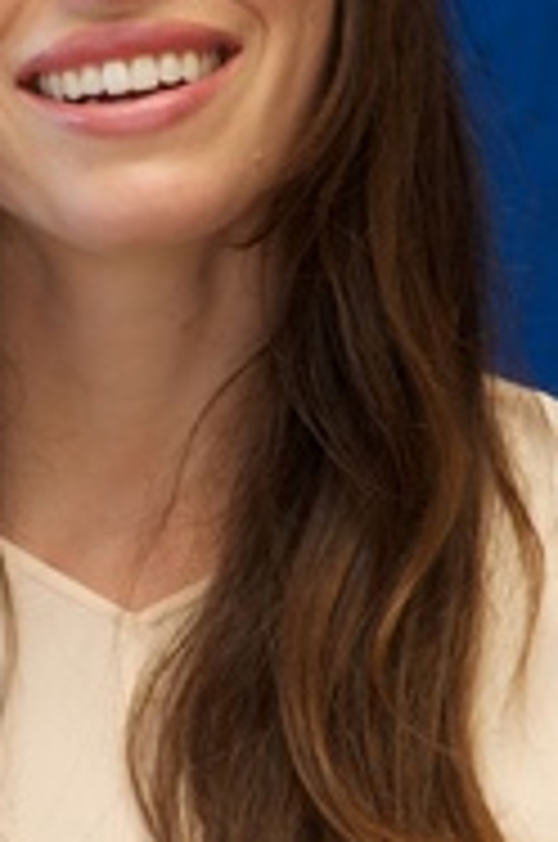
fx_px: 9987
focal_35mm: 428
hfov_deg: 3.2
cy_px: 293
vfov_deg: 4.8
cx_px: 198
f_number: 5.6
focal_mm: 200
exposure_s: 1/60
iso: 800
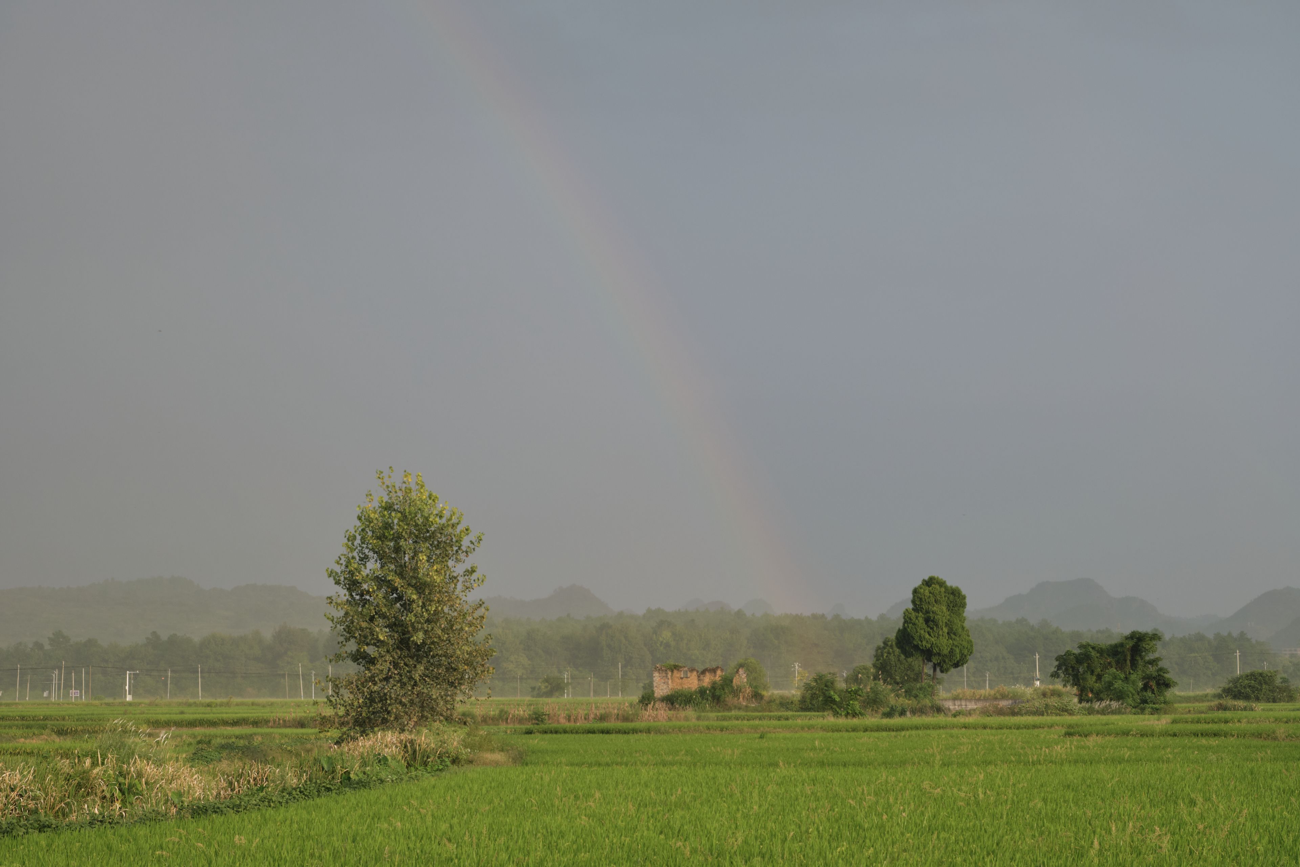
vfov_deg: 18.2
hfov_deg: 27.0
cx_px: 650
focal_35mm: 75
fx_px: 2708
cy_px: 434
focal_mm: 50
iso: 250
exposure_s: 1/200
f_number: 8
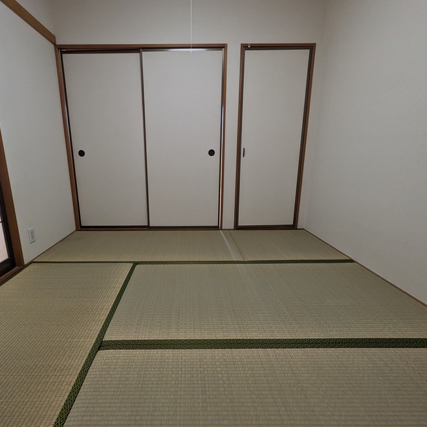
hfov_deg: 80.3
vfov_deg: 80.7
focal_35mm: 18
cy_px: 215
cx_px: 185
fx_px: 251
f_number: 2.2
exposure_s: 1/60
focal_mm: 1.83
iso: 57
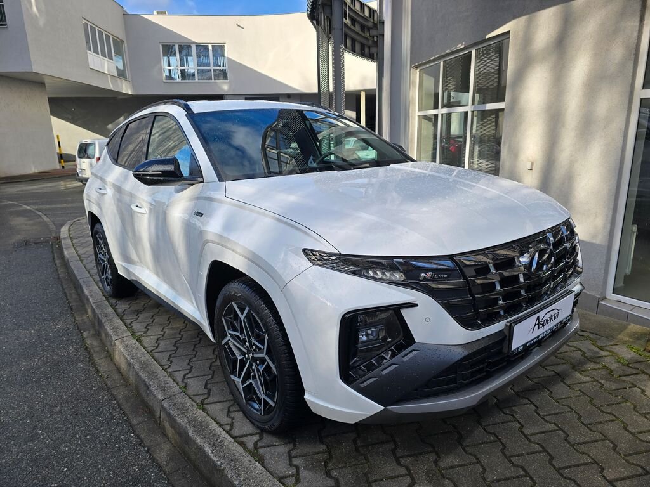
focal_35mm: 23
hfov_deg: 73.9
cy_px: 244
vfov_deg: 58.9
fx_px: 432
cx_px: 325
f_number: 1.7
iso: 12
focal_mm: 6.3
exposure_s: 1/404
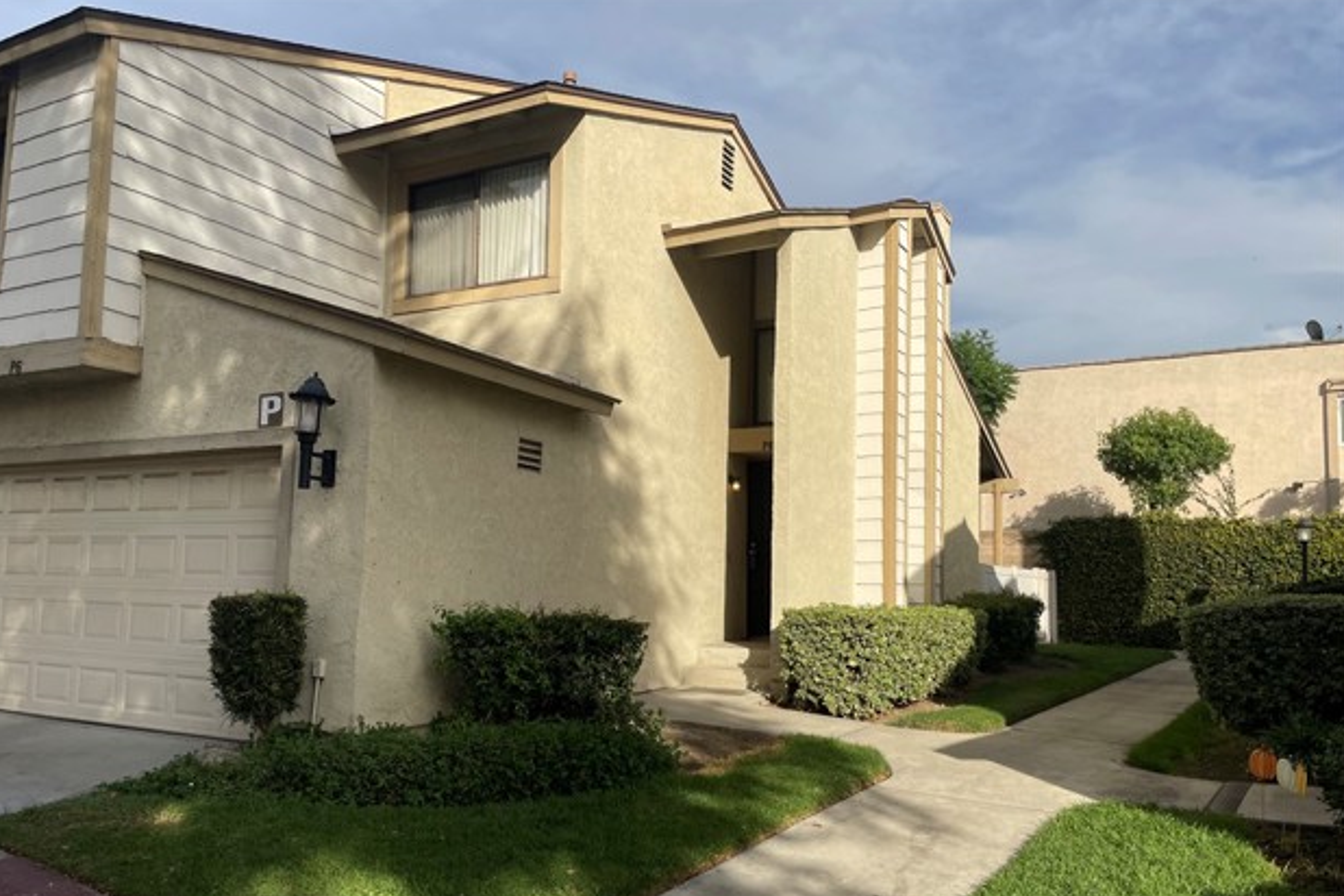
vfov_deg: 46.3
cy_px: 511
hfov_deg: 65.5
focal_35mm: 28
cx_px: 655
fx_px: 1045
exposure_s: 1/5051
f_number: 1.6
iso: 32
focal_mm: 4.2
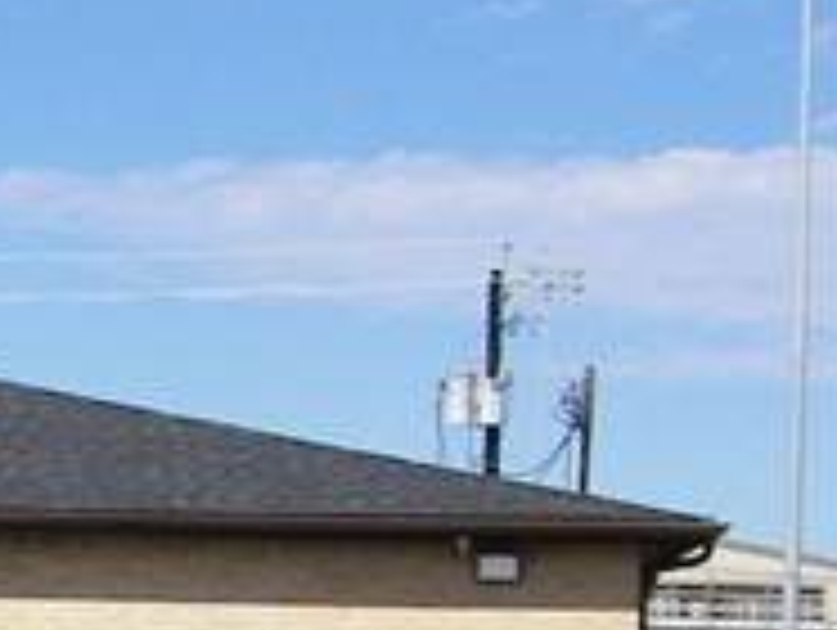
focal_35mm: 176
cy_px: 738
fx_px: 4261
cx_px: -747
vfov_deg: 8.4
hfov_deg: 10.4
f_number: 7.2
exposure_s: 1/320
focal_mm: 5.6
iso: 80
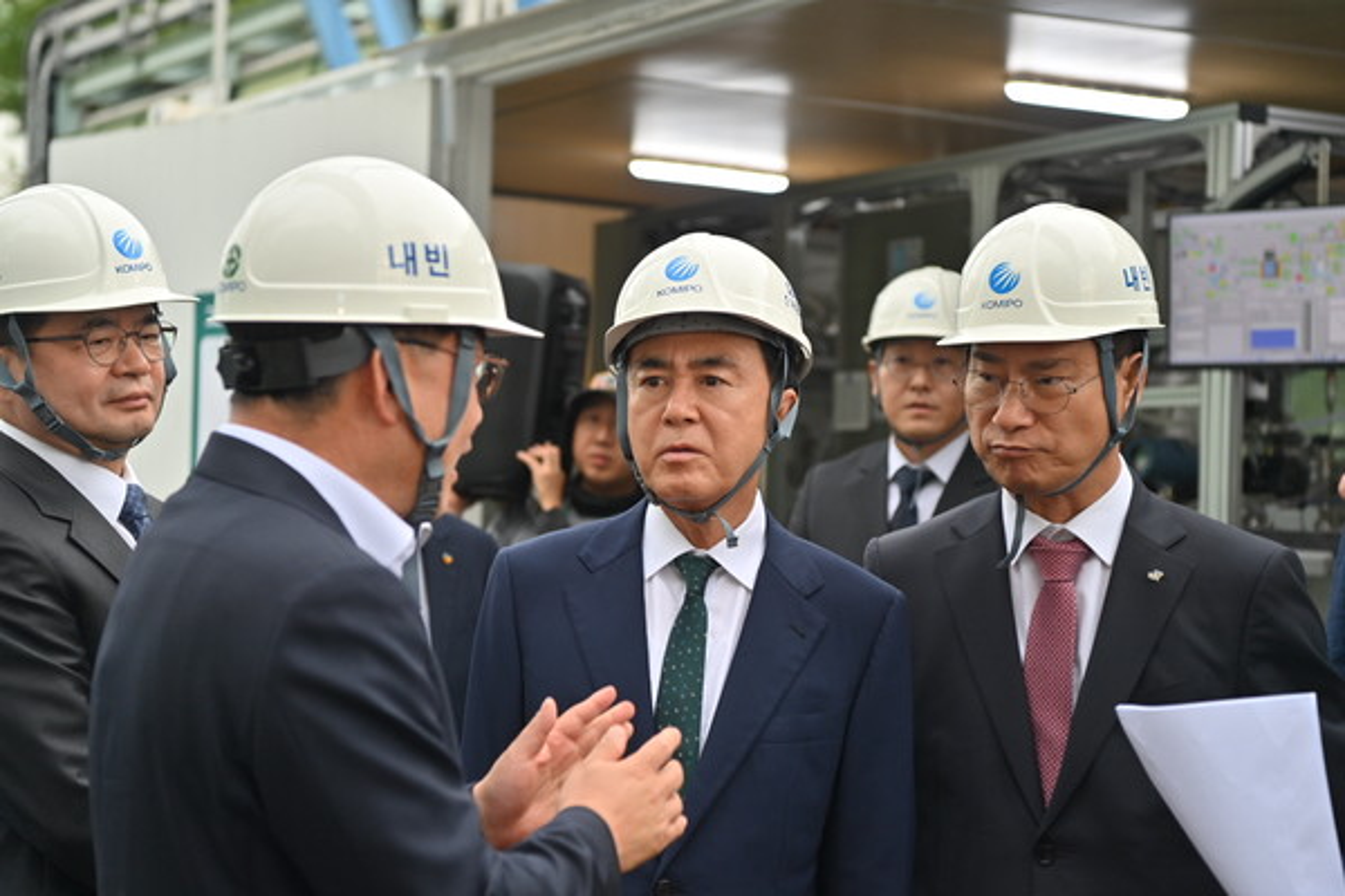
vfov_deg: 19.5
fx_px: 2615
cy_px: 448
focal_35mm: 70
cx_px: 672
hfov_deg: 28.8
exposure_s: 1/200
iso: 200
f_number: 4
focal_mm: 70
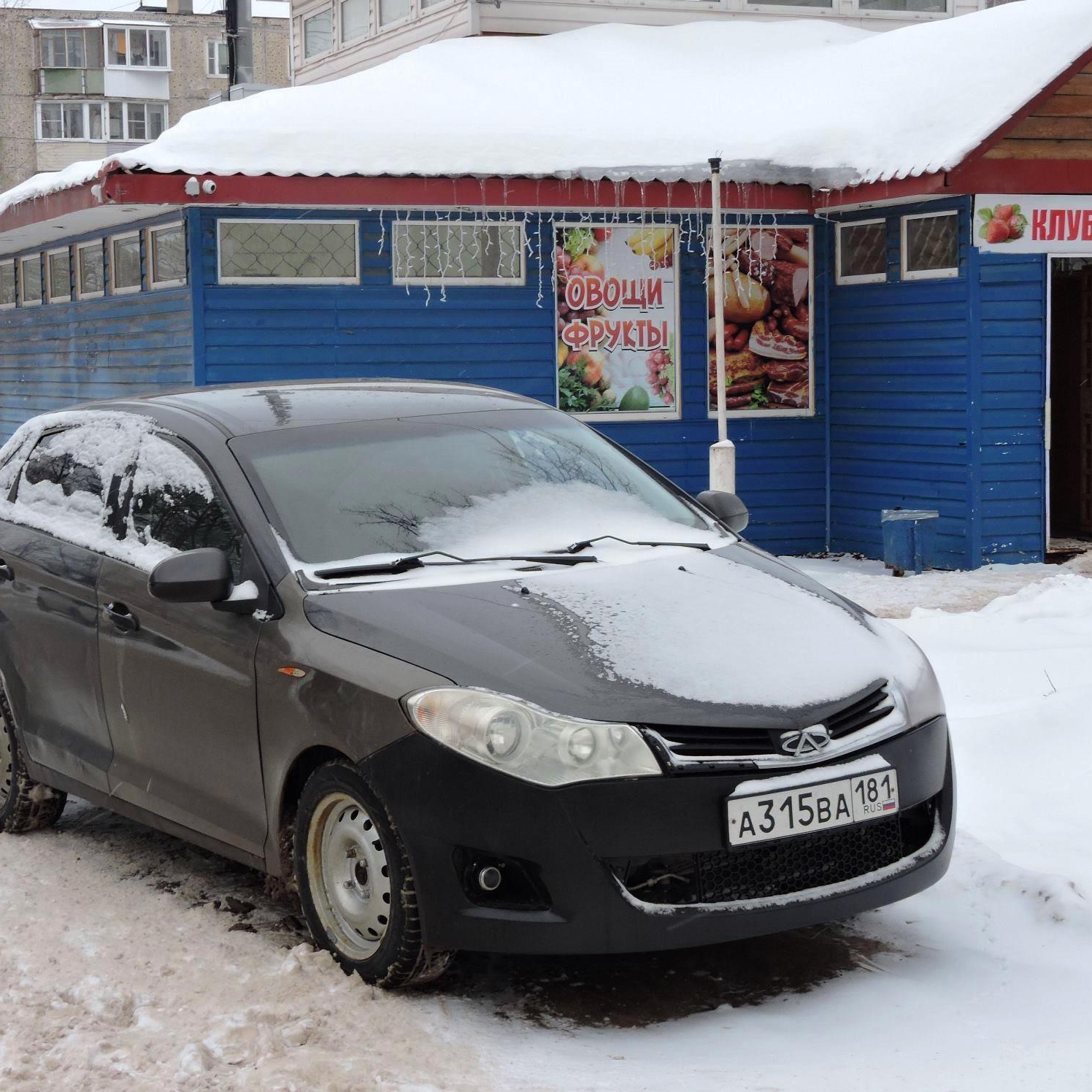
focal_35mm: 65
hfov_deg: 26.5
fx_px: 2320
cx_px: 574
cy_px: 547
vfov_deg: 26.5
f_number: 4
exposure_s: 1/50
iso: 100
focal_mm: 9.9
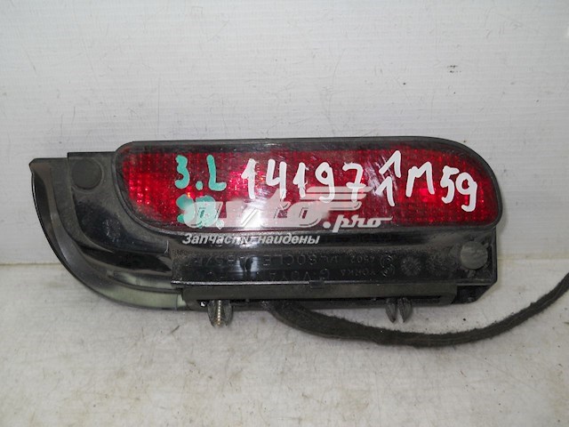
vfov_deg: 35.1
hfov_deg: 45.8
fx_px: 674
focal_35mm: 41
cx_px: 284
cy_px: 214
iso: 80
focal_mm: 6.72
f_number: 5.5
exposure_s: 1/30
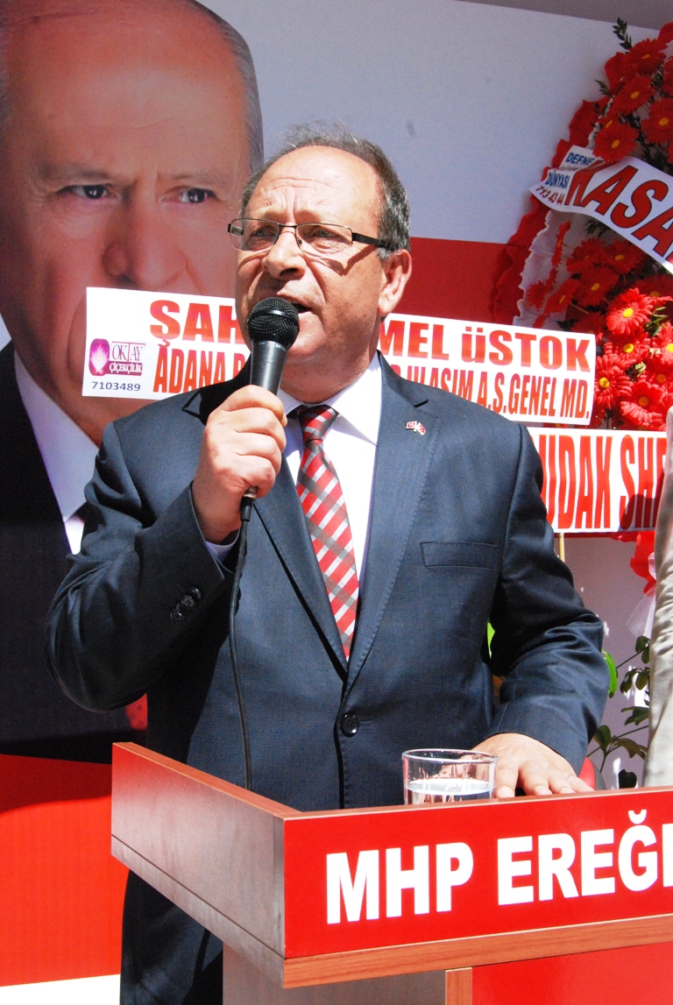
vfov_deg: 41.1
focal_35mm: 48
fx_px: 1342
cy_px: 502
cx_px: 336
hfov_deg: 28.2
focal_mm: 32
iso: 1600
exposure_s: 1/800
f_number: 14
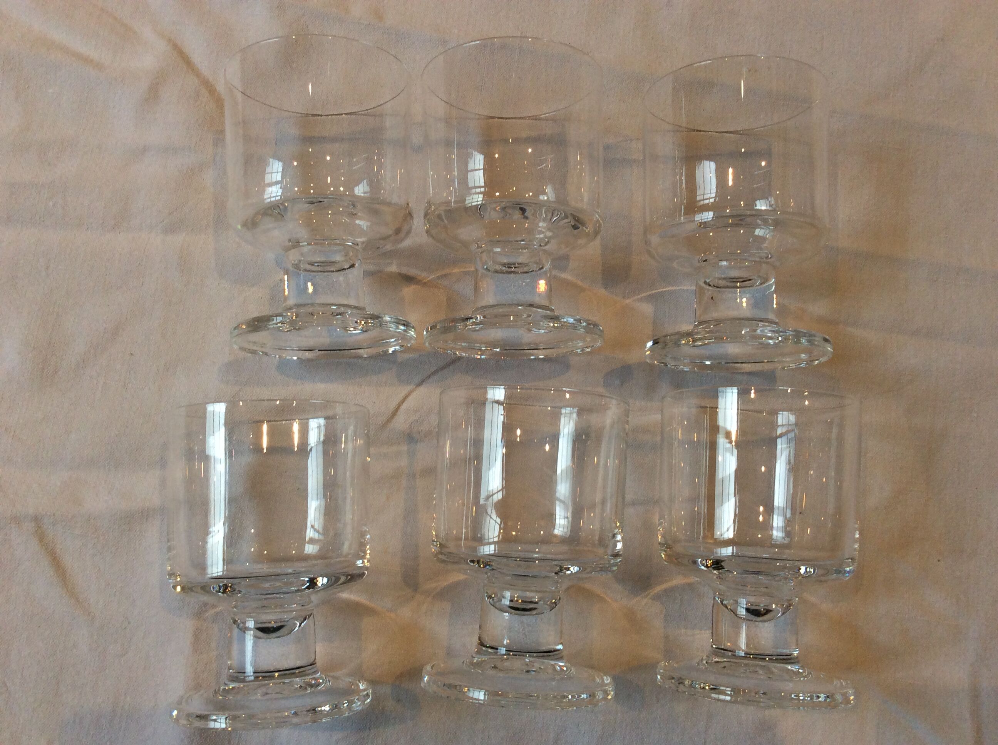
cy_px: 372
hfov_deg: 56.9
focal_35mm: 32
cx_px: 499
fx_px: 921
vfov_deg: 44.1
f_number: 2.4
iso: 64
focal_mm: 3.3
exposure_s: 1/25
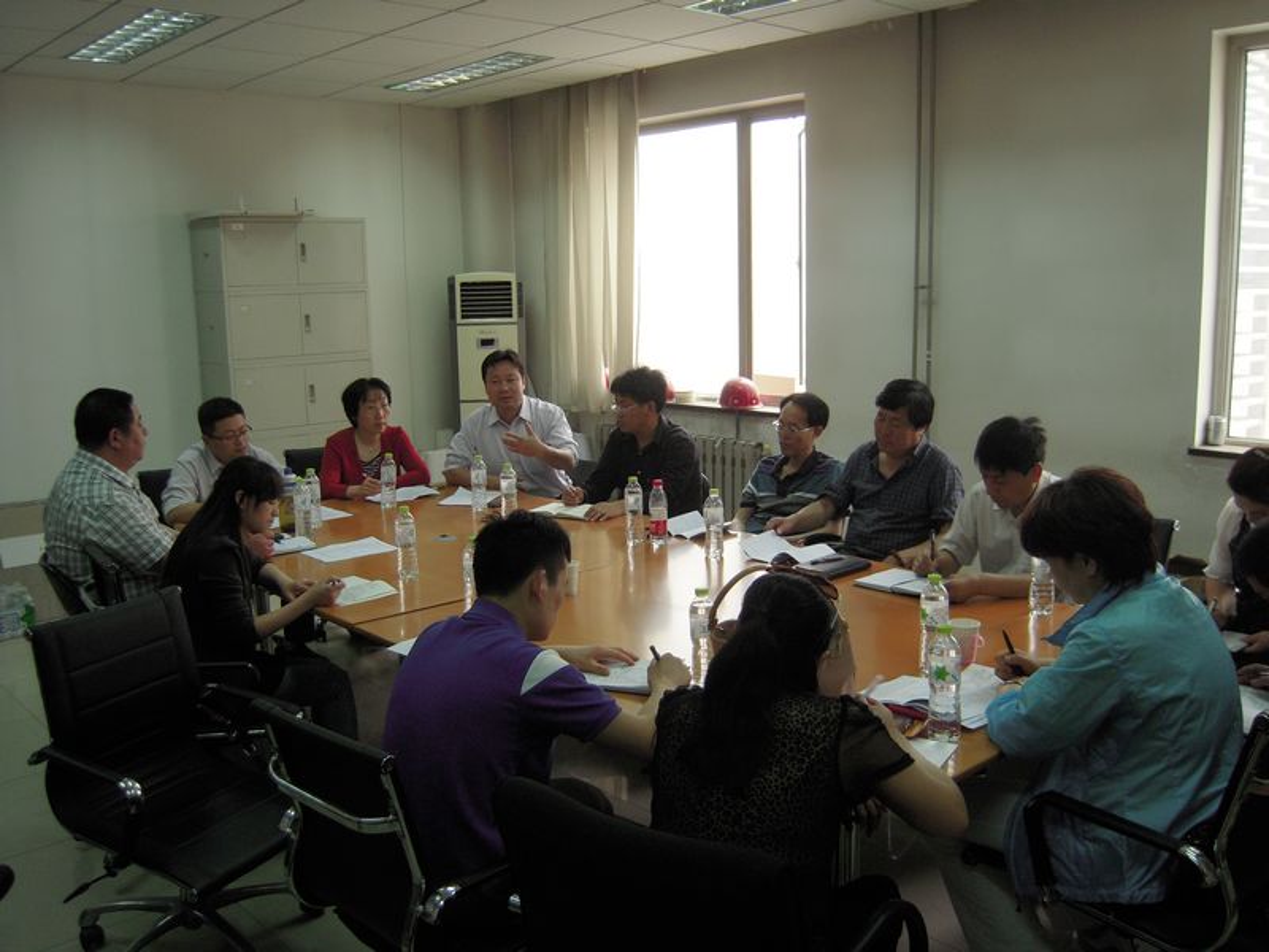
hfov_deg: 58.4
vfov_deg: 45.4
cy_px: 476
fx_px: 1136
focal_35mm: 31
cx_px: 634
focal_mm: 5.6
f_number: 2.8
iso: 100
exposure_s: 1/40
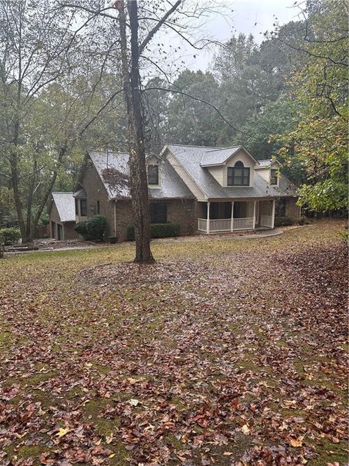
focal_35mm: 24
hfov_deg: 56.8
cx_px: 174
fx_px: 323
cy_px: 233
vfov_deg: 71.6
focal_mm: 6.86
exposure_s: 1/121
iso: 160
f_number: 1.78
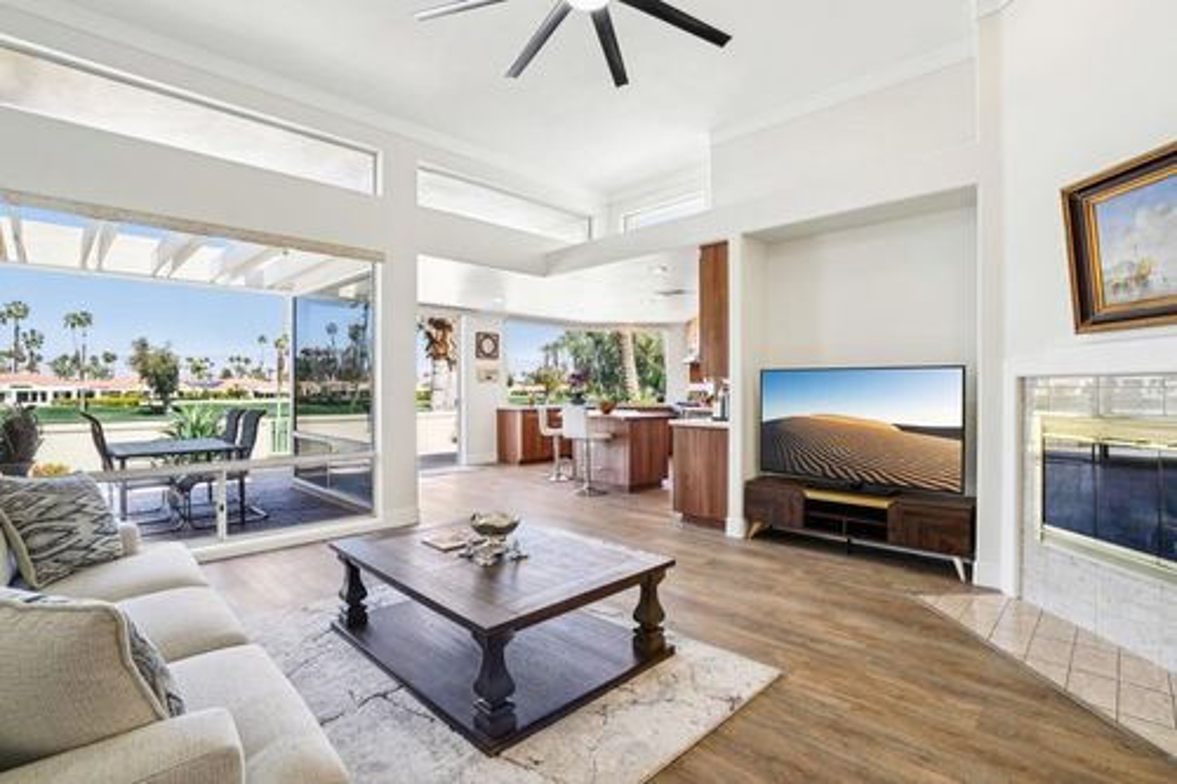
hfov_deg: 96.8
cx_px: 588
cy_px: 392
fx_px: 523
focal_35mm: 16
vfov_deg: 73.7
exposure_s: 1/30
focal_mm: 16
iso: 250
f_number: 8
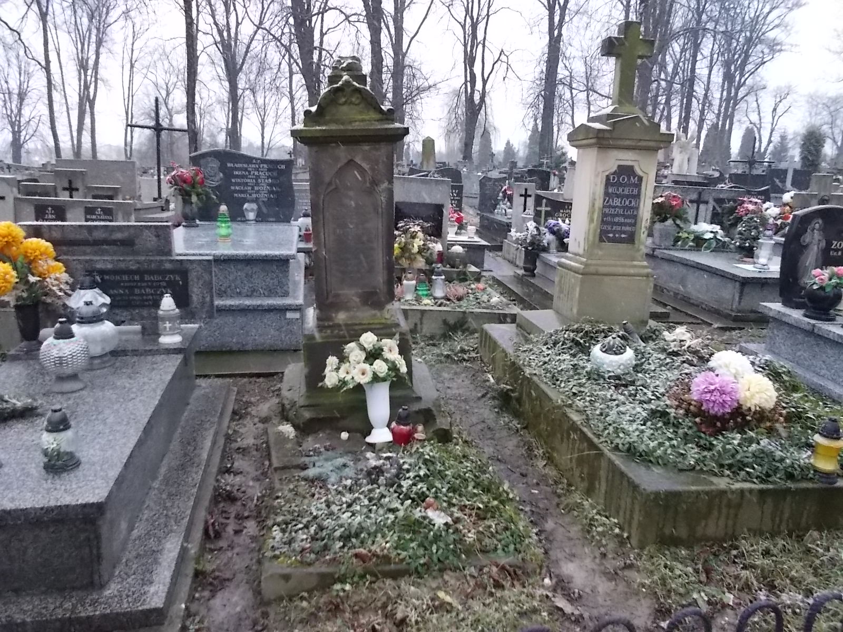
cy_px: 316
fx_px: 633
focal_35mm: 26
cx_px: 422
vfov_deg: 53.1
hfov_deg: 67.3
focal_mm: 4.6
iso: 400
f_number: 3.2
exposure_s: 1/100
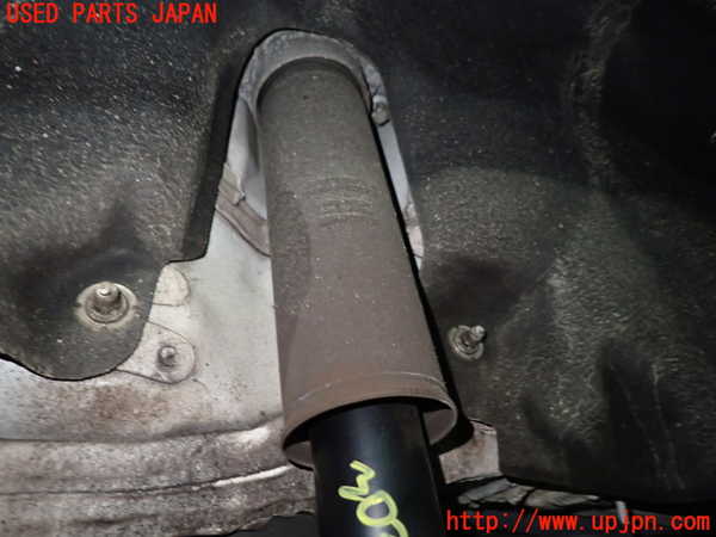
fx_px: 517
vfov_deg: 54.9
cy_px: 268
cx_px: 358
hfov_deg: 69.4
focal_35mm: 25
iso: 500
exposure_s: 1/30
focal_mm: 4.5
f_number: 2
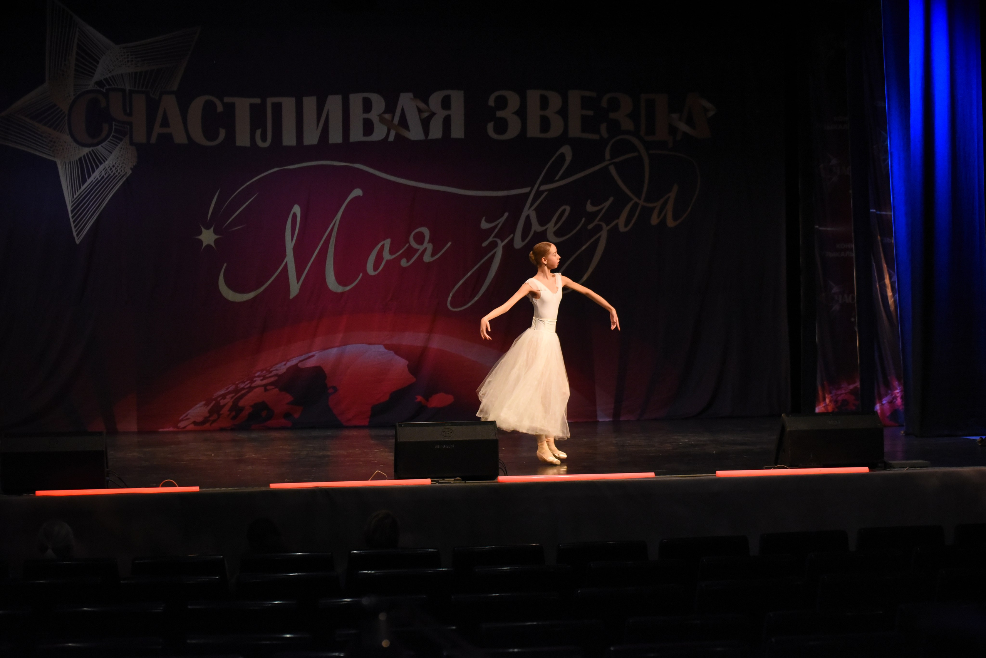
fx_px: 1918
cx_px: 493
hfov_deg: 28.8
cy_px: 329
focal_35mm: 70
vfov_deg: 19.5
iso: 5000
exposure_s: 1/640
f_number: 3.5
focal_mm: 70
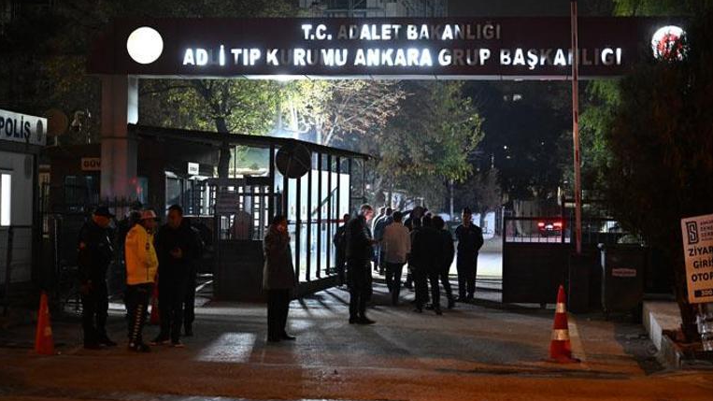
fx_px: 1399
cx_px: 354
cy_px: 220
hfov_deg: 28.6
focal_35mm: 74
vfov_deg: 16.3
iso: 4000
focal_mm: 70
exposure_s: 1/30
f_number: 2.8
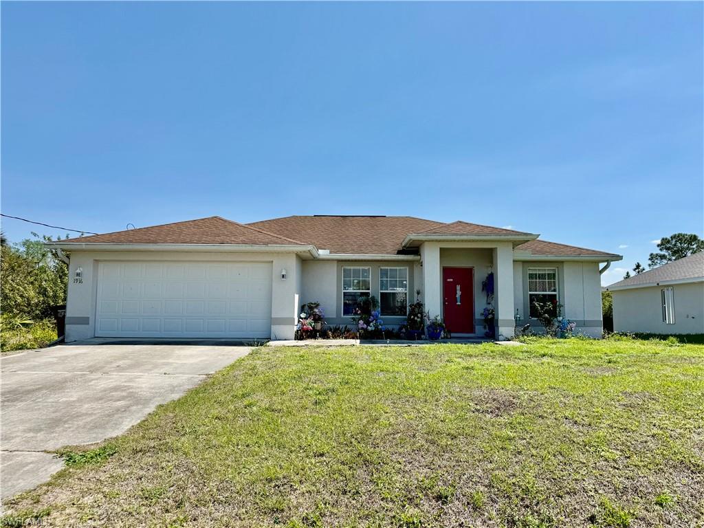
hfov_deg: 71.6
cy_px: 264
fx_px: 488
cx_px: 352
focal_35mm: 24
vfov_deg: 56.8
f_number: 1.78
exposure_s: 1/6711
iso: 80
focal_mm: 6.76
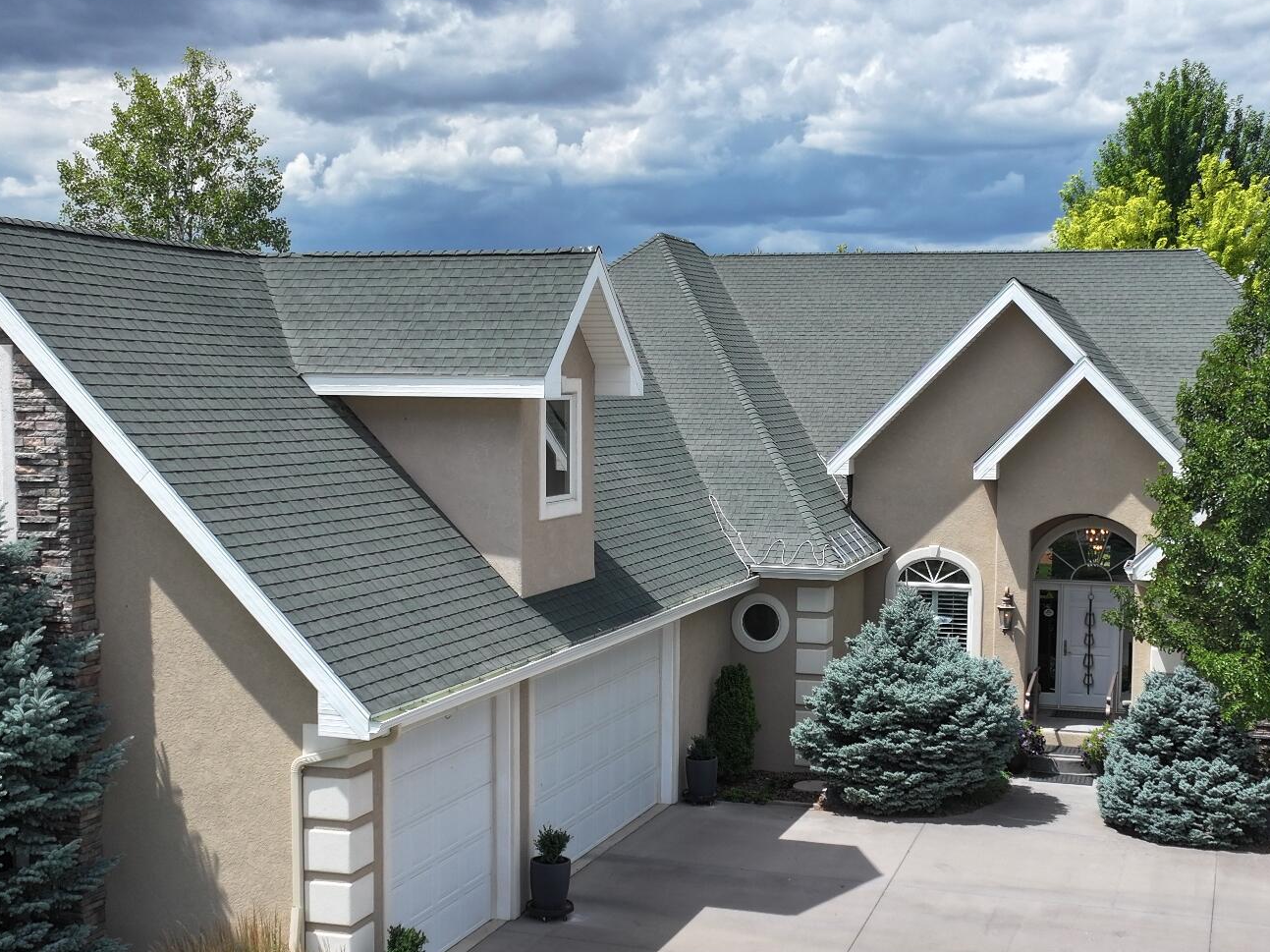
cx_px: 693
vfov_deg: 29.5
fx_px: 1797
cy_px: 595
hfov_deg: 38.9
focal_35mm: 49
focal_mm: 12.29
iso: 100
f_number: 2.8
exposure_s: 1/2000
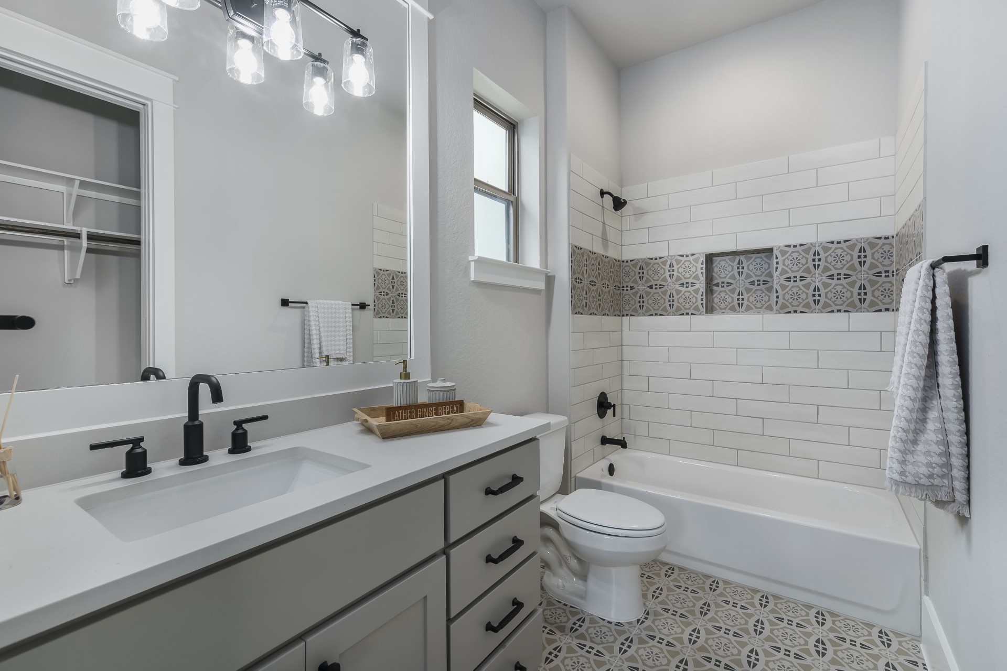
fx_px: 420
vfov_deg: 77.3
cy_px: 336
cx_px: 504
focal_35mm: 15
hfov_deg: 100.4
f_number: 8
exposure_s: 1/6
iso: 400
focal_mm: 15
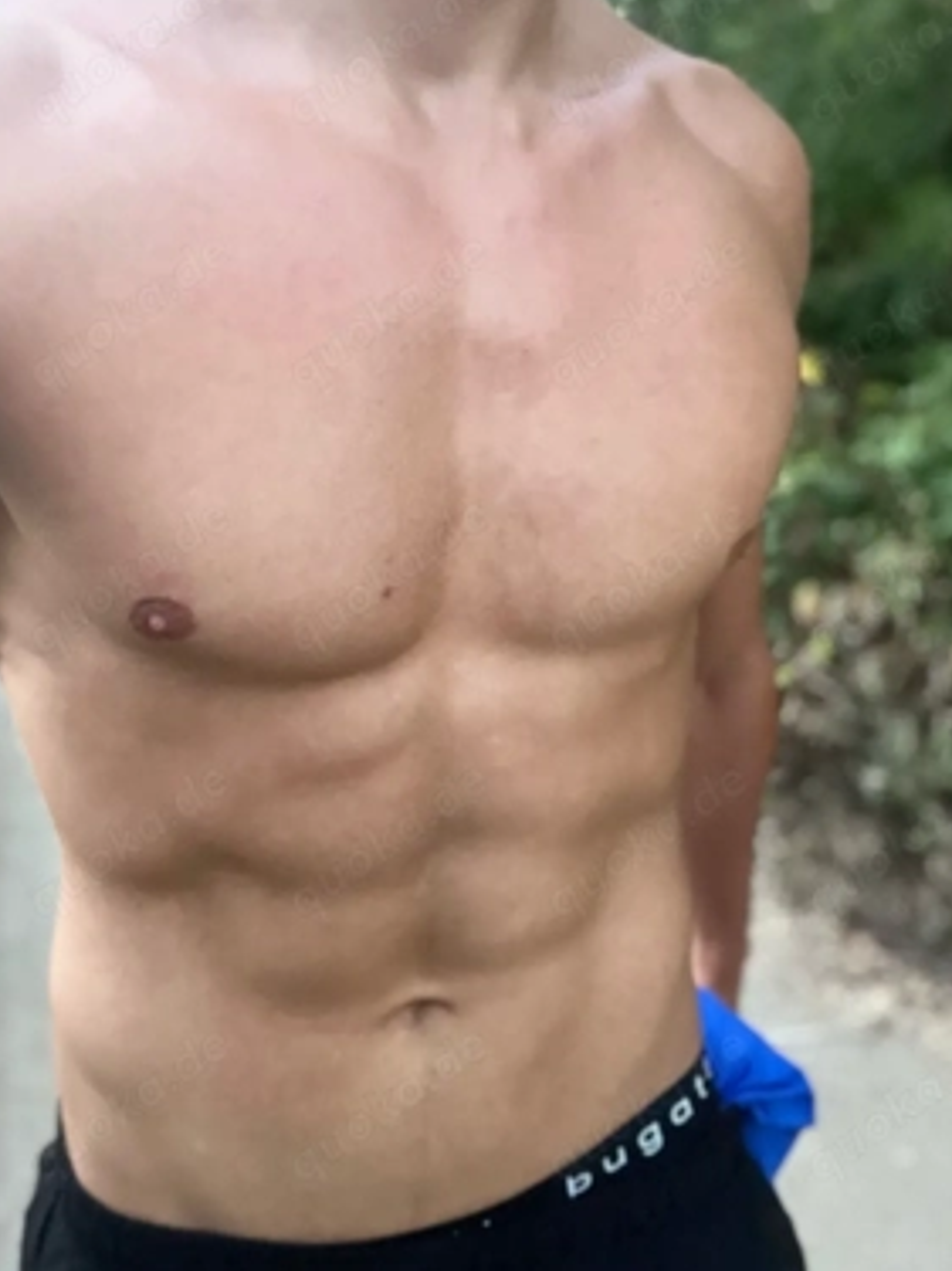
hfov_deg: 44.1
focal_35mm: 32
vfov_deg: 56.8
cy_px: 613
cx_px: 461
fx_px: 1174
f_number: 2.2
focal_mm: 2.71
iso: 160
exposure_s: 1/60
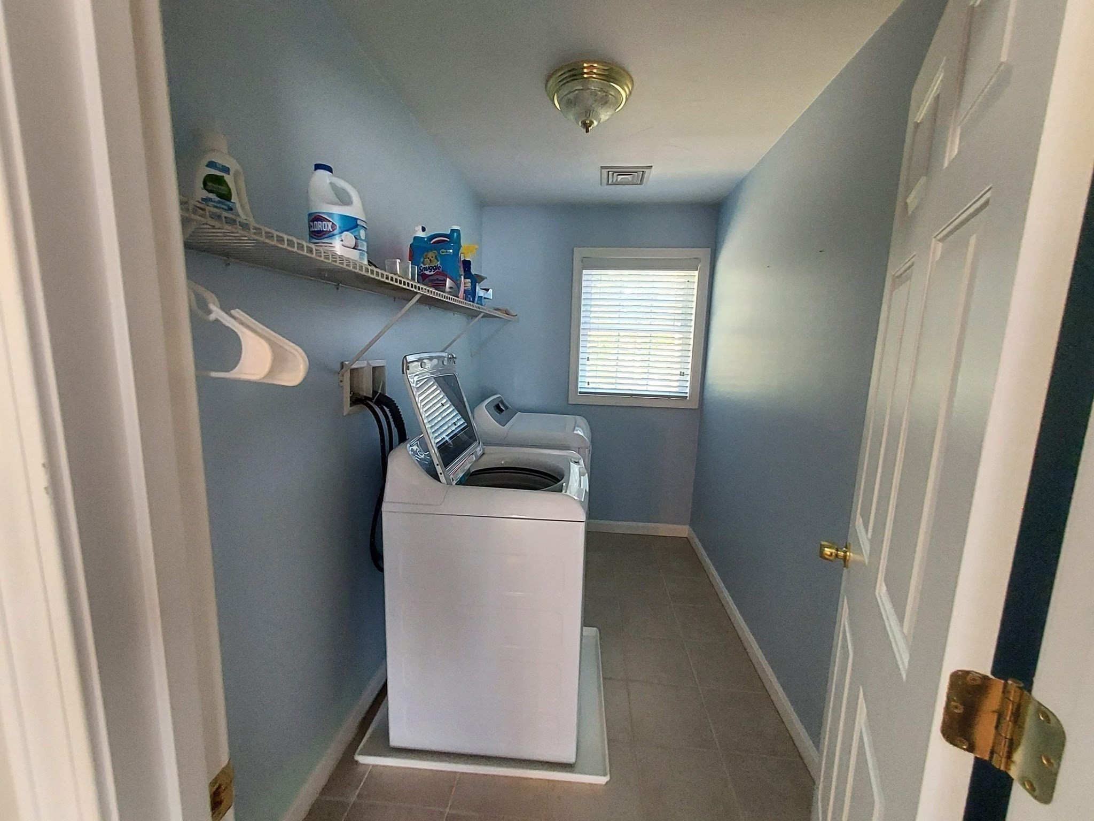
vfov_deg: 89.9
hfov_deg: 106.2
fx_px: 411
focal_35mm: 13
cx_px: 547
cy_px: 410
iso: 250
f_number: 2.2
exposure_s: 1/60
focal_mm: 1.42
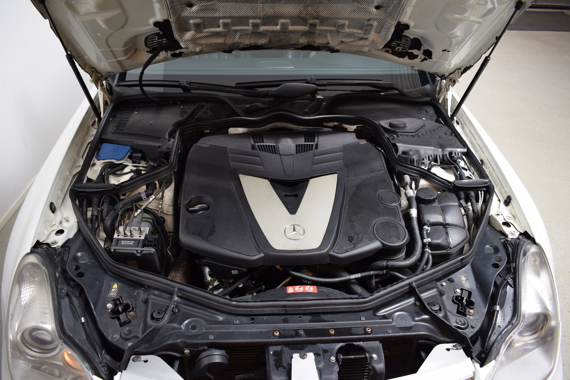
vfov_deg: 47.9
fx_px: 427
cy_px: 190
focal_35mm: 27
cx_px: 285
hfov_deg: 67.4
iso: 200
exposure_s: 1/100
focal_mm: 18
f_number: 4.5
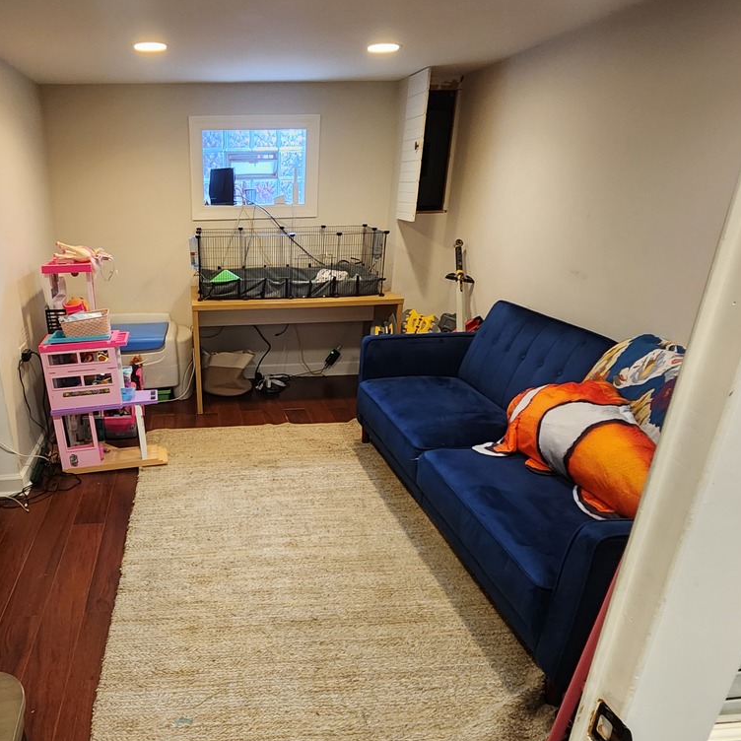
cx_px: 234
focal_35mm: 22
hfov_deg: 67.3
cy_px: 432
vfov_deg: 69.2
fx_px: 533
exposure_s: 1/30
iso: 320
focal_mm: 2.2
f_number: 2.2
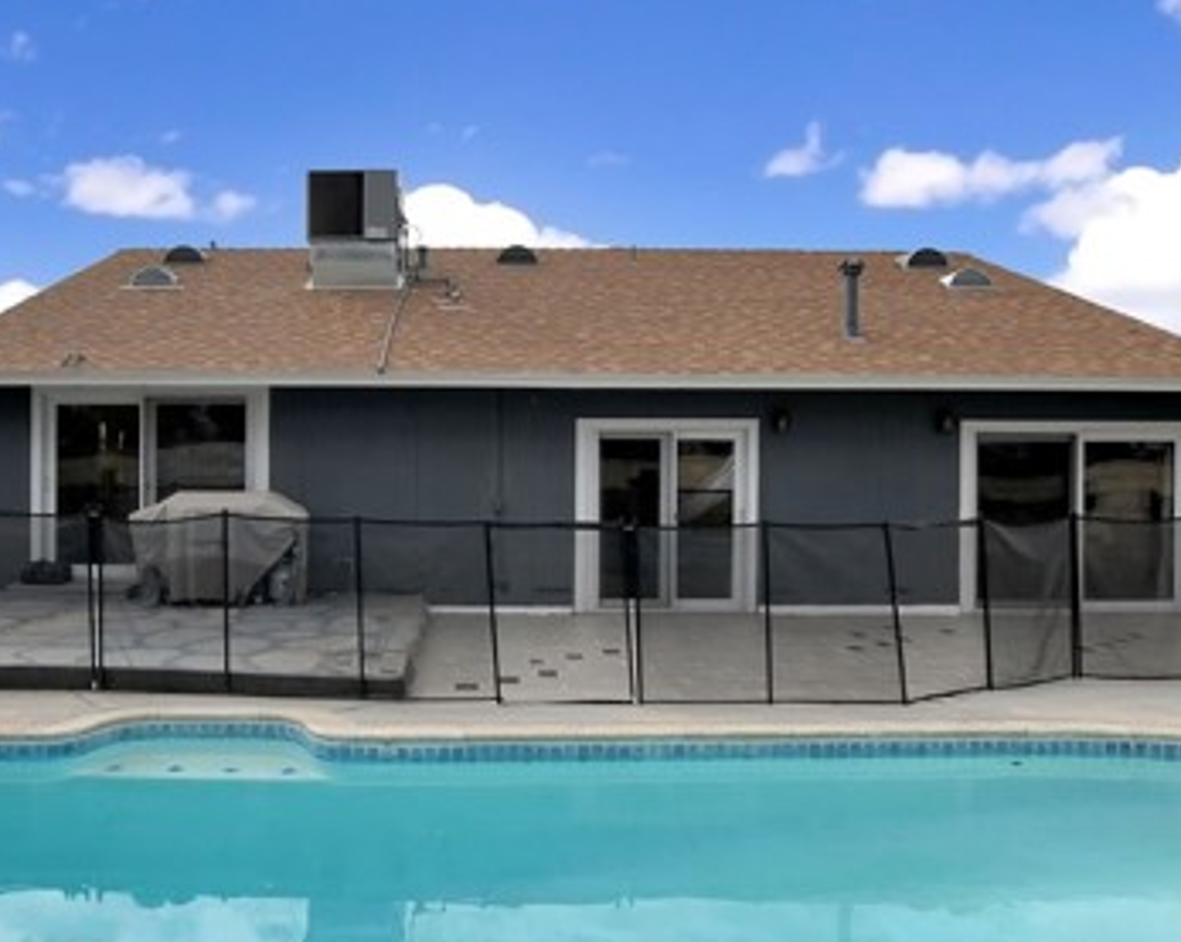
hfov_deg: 65.5
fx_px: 908
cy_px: 468
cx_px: 473
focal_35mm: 26
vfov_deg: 54.9
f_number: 13
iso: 400
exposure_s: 1/640
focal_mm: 10
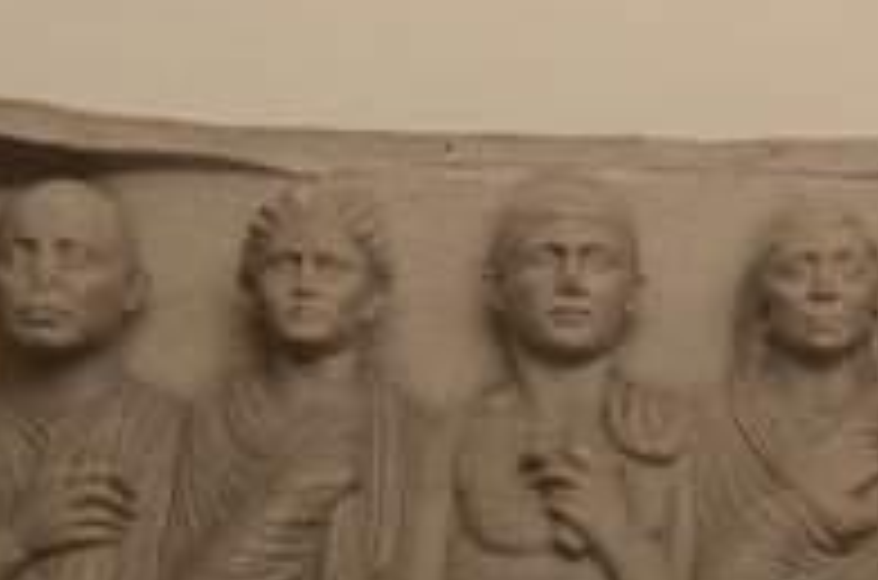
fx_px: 2311
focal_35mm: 95
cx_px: 608
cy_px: 461
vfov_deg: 14.2
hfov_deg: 21.4
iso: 1250
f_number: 4
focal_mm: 28
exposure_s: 1/25
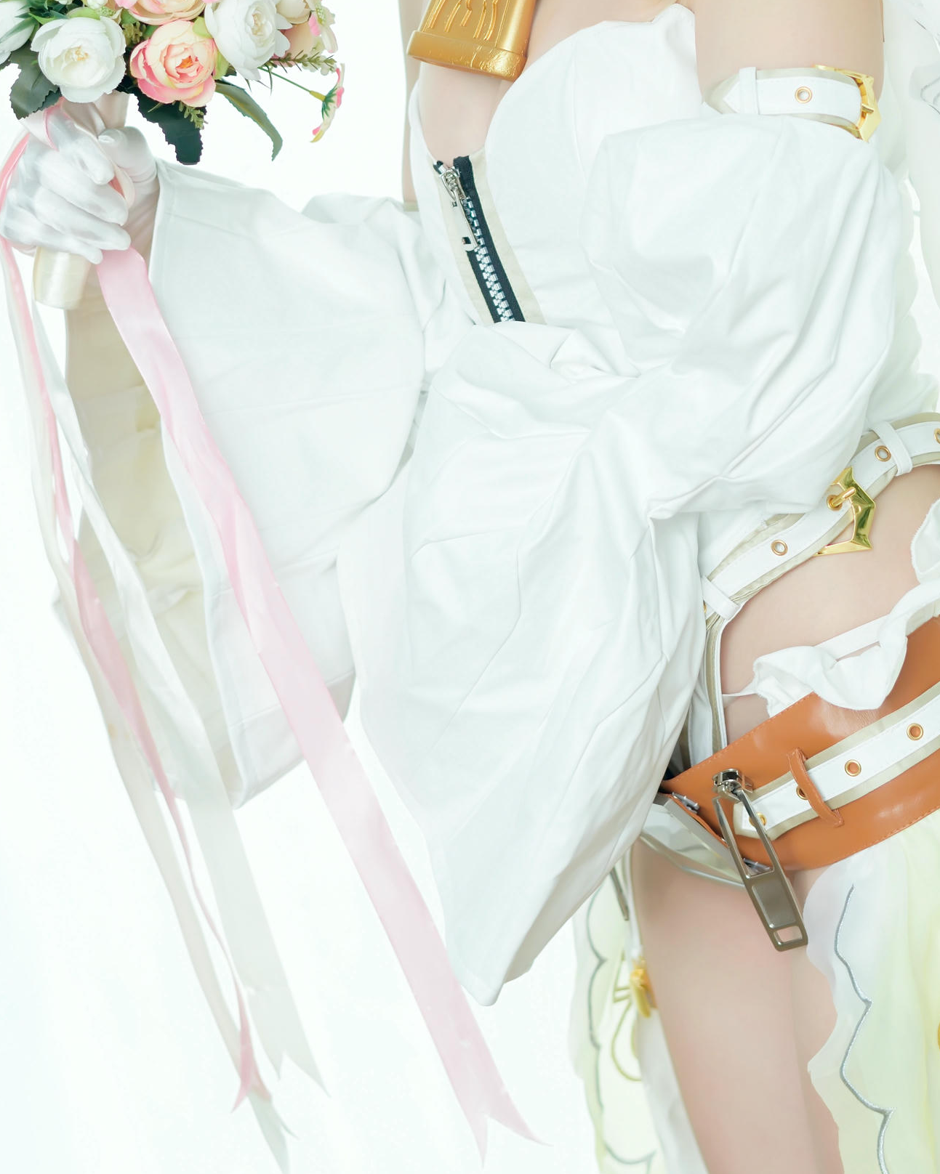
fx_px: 4312
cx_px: 667
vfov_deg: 15.4
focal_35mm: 124
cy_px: 183
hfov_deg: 12.4
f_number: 2.8
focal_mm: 58
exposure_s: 1/160
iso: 400
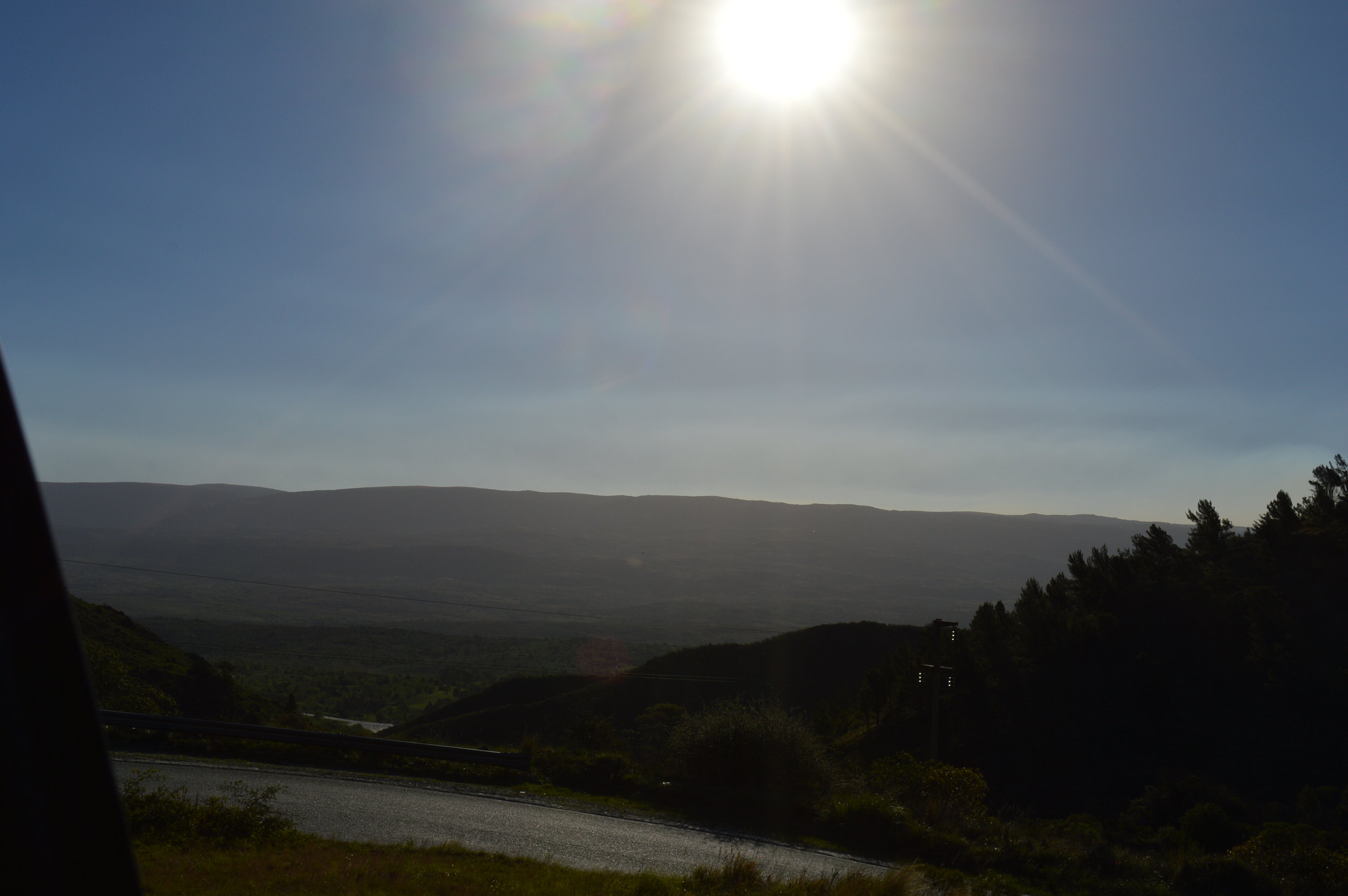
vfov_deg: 30.8
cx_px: 674
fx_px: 1627
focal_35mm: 44
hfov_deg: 45.0
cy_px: 448
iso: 100
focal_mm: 29
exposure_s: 1/640
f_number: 13
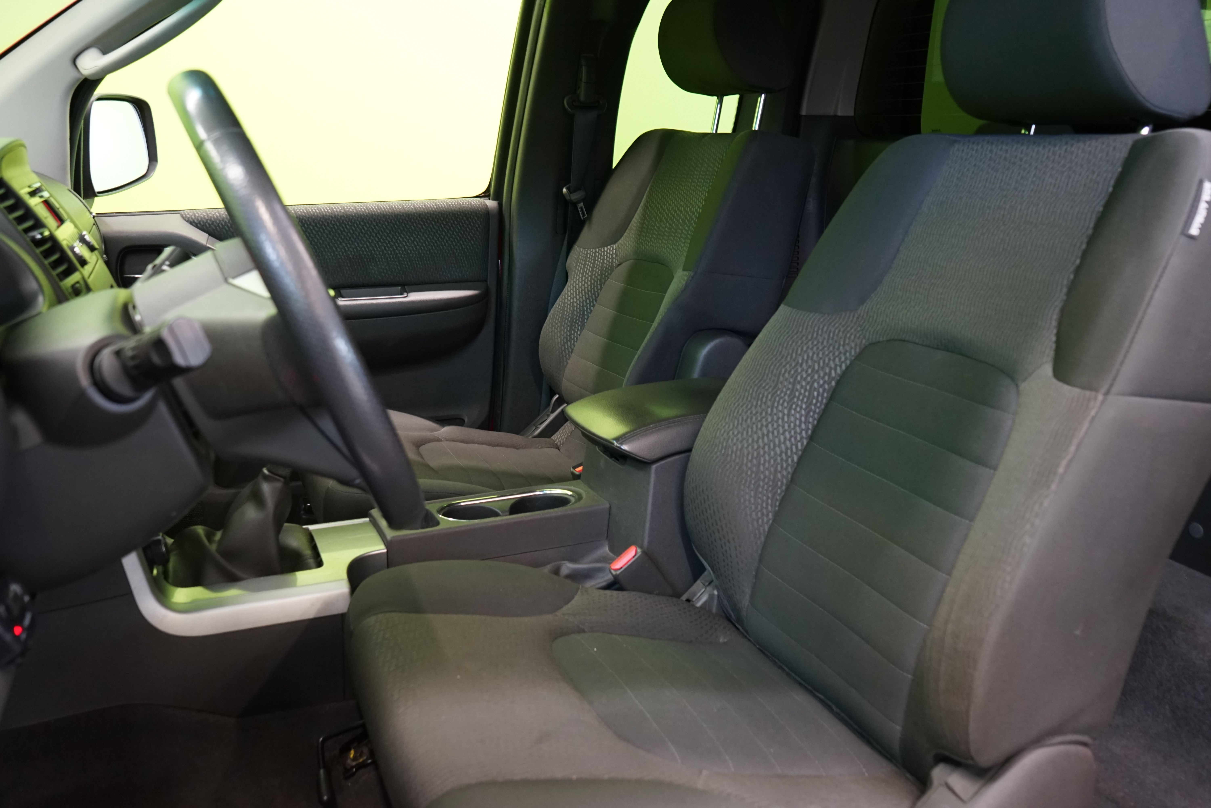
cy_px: 404
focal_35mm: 30
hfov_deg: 61.9
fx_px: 1009
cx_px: 606
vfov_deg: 43.6
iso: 2000
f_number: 5.6
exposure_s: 1/20
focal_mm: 30
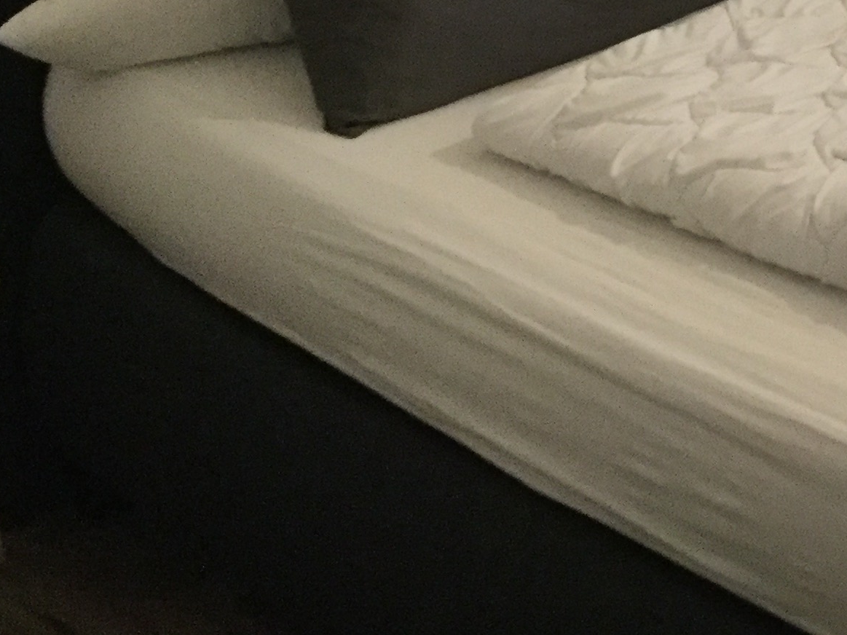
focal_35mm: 87
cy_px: -251
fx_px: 2129
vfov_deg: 15.9
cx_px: 890
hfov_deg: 21.5
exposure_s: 1/25
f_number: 2.4
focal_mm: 3.3
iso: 250
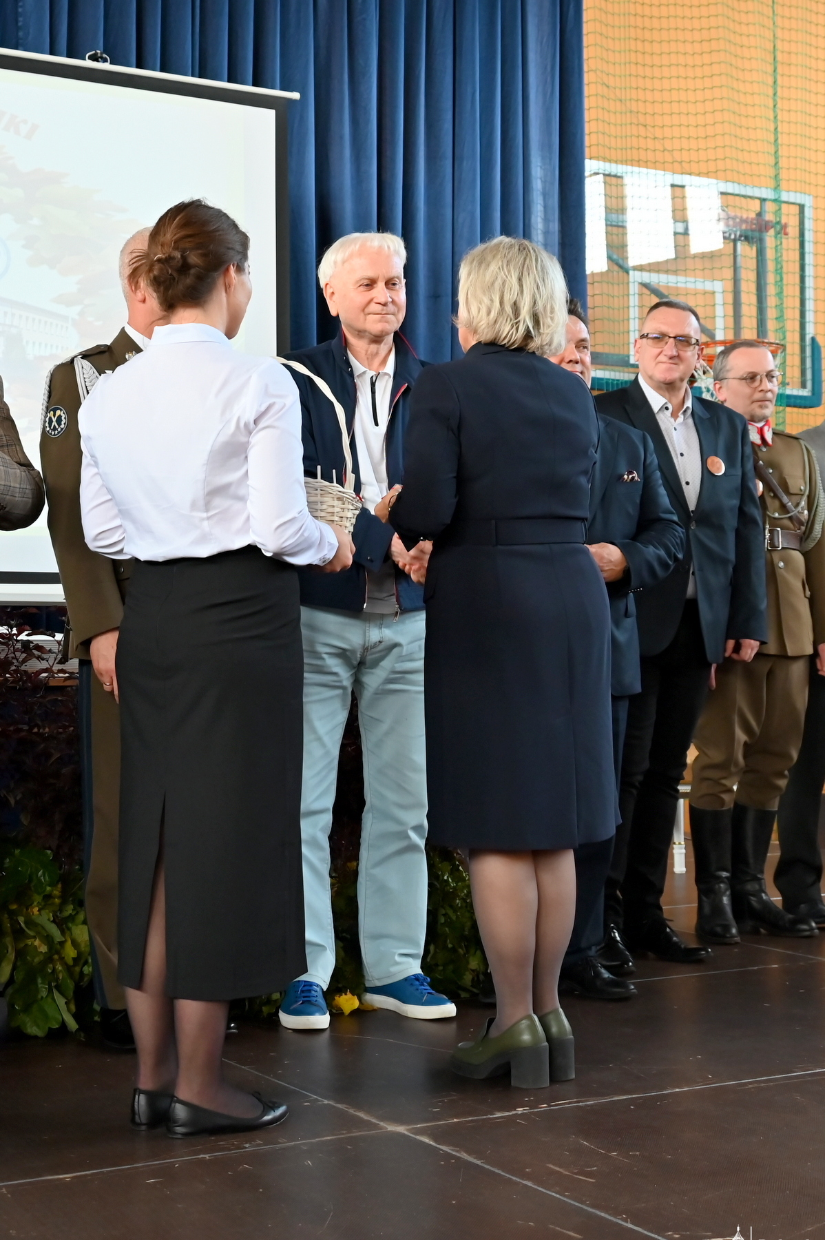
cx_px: 412
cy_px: 620
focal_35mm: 30
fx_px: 1050
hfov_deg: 42.9
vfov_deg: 61.1
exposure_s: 1/125
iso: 1100
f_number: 4.5
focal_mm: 30.5
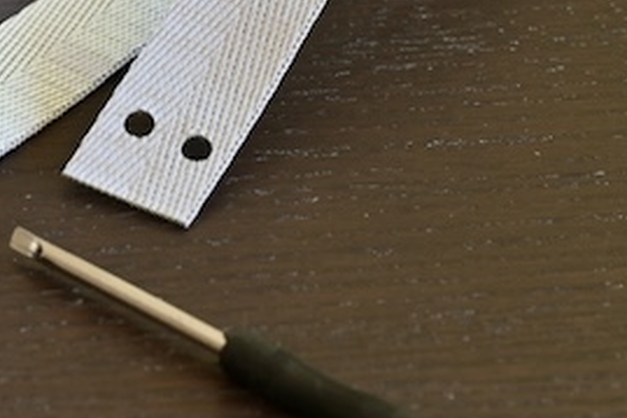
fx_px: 3881
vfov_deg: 6.1
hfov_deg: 9.2
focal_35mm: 223
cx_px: 126
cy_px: -43
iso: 200
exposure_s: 1/80
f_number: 5
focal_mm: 50
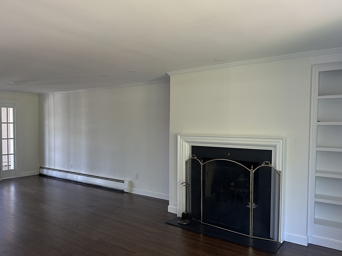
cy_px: 137
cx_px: 152
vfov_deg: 49.7
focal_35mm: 28
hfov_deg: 63.3
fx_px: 277
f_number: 1.78
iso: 250
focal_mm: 6.86
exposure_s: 1/96
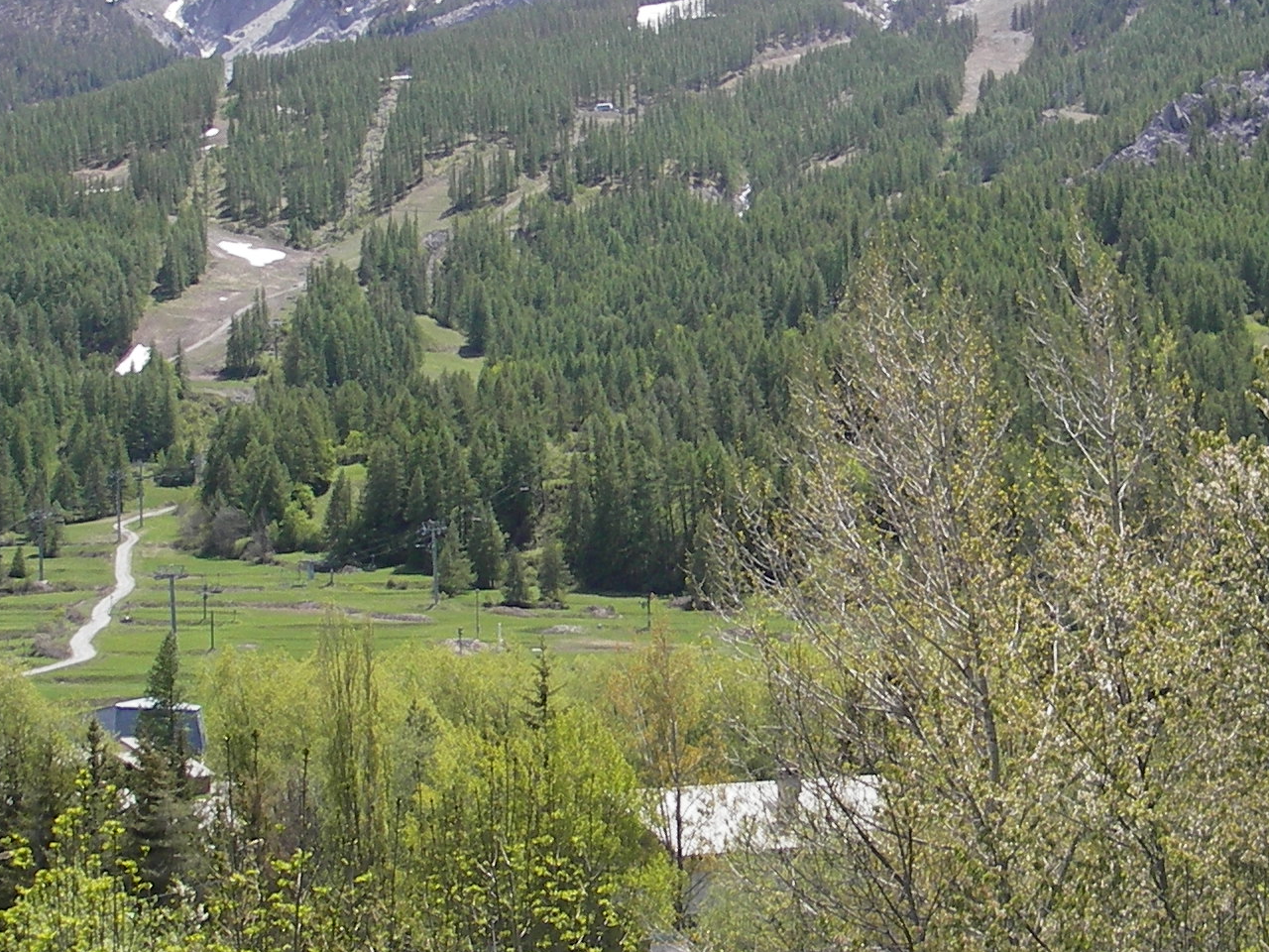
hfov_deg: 25.6
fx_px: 2786
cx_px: 739
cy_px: 504
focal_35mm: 76
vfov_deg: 19.4
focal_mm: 6.3
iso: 50
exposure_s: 1/320
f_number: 3.3
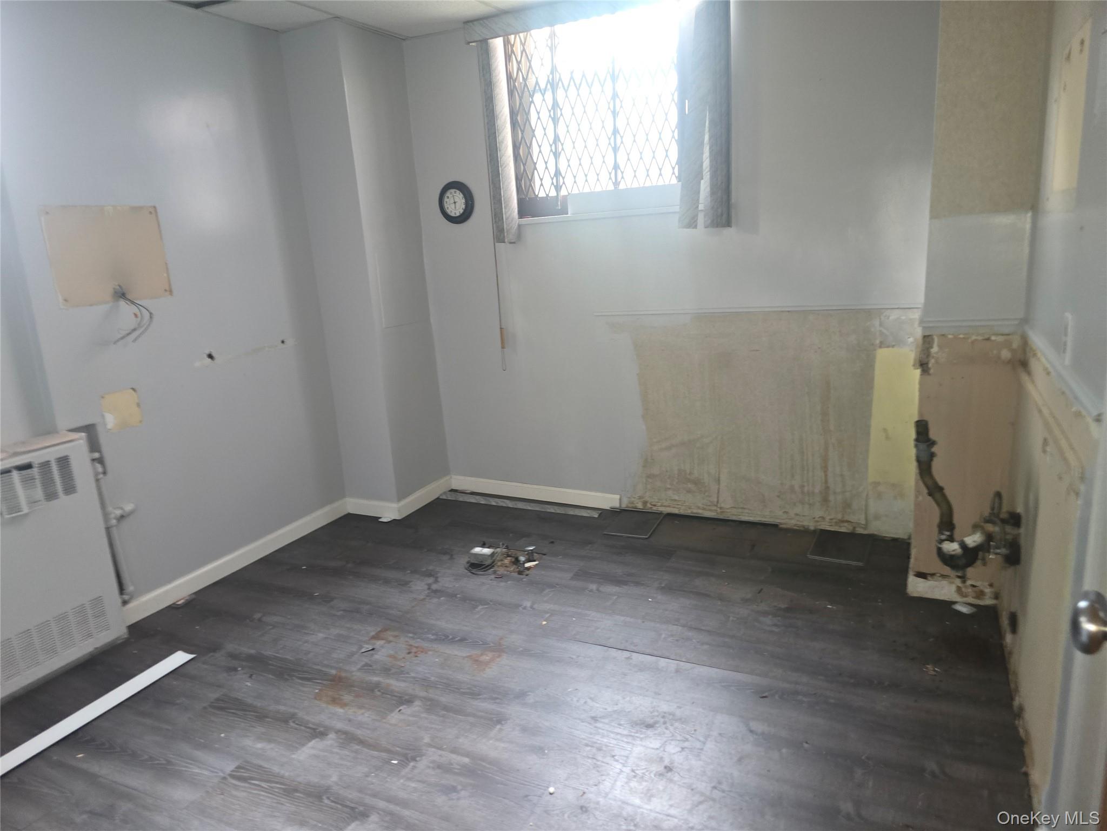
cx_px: 554
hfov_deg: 73.9
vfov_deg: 58.9
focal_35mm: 23
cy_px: 416
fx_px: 736
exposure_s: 1/12
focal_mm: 6.3
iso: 400
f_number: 1.7
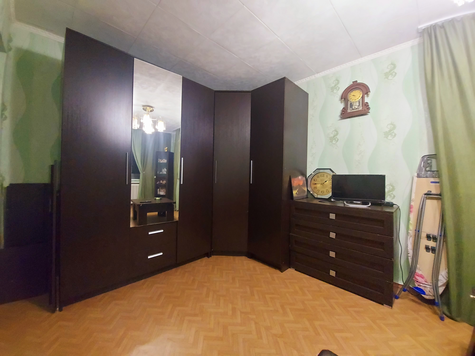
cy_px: 178
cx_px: 238
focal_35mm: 13
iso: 640
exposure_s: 1/16
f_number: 2.2
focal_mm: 1.74
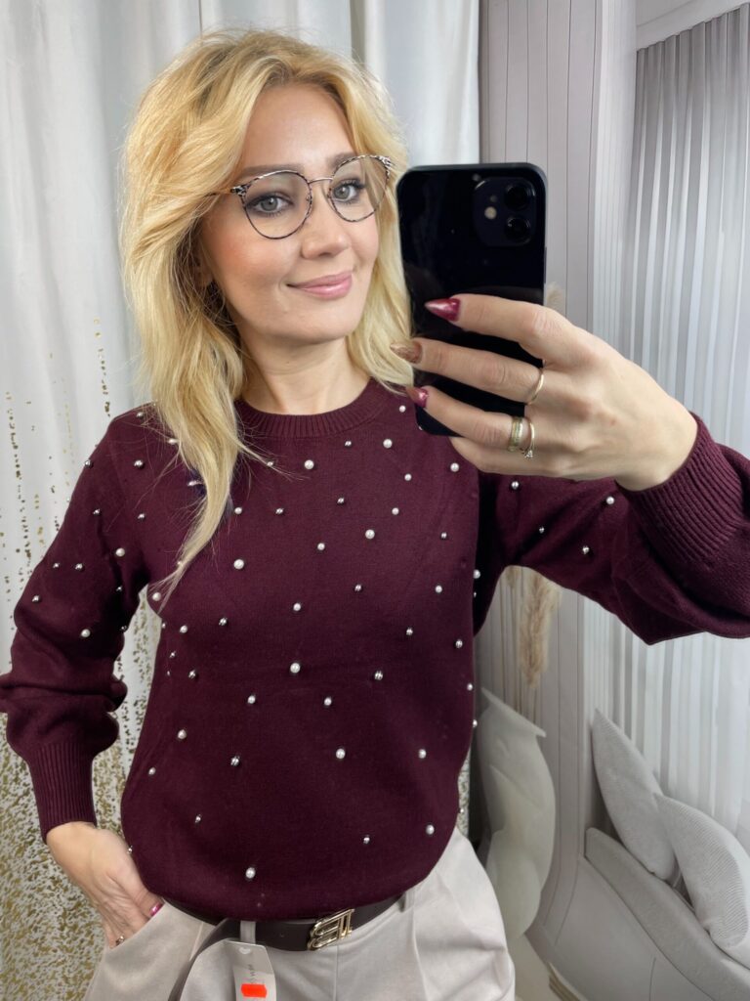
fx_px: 751
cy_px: 500
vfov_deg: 67.3
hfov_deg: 53.1
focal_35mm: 26
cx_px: 375
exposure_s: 1/100
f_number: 1.6
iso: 32
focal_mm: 4.2
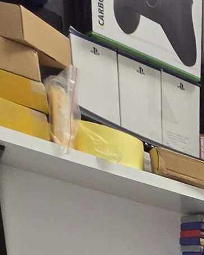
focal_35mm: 71
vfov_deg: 16.3
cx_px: 464
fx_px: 536
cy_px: 571
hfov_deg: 15.0
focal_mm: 1.7
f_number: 2.2
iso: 100
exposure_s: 1/50
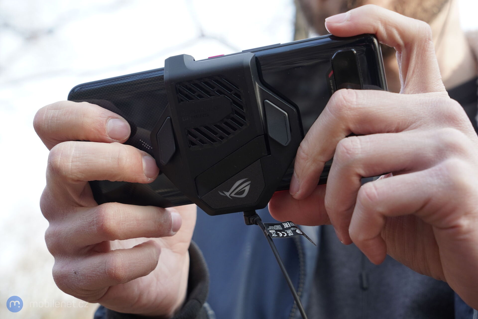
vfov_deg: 23.4
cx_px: 239
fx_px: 770
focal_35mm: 58
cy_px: 160
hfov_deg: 34.5
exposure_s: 1/160
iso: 800
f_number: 7.1
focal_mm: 58
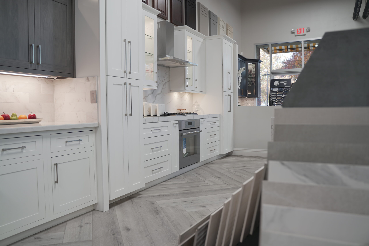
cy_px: 123
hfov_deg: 65.5
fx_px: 287
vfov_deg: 46.4
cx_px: 184
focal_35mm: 28
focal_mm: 28
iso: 200
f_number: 3.2
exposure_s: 1/60
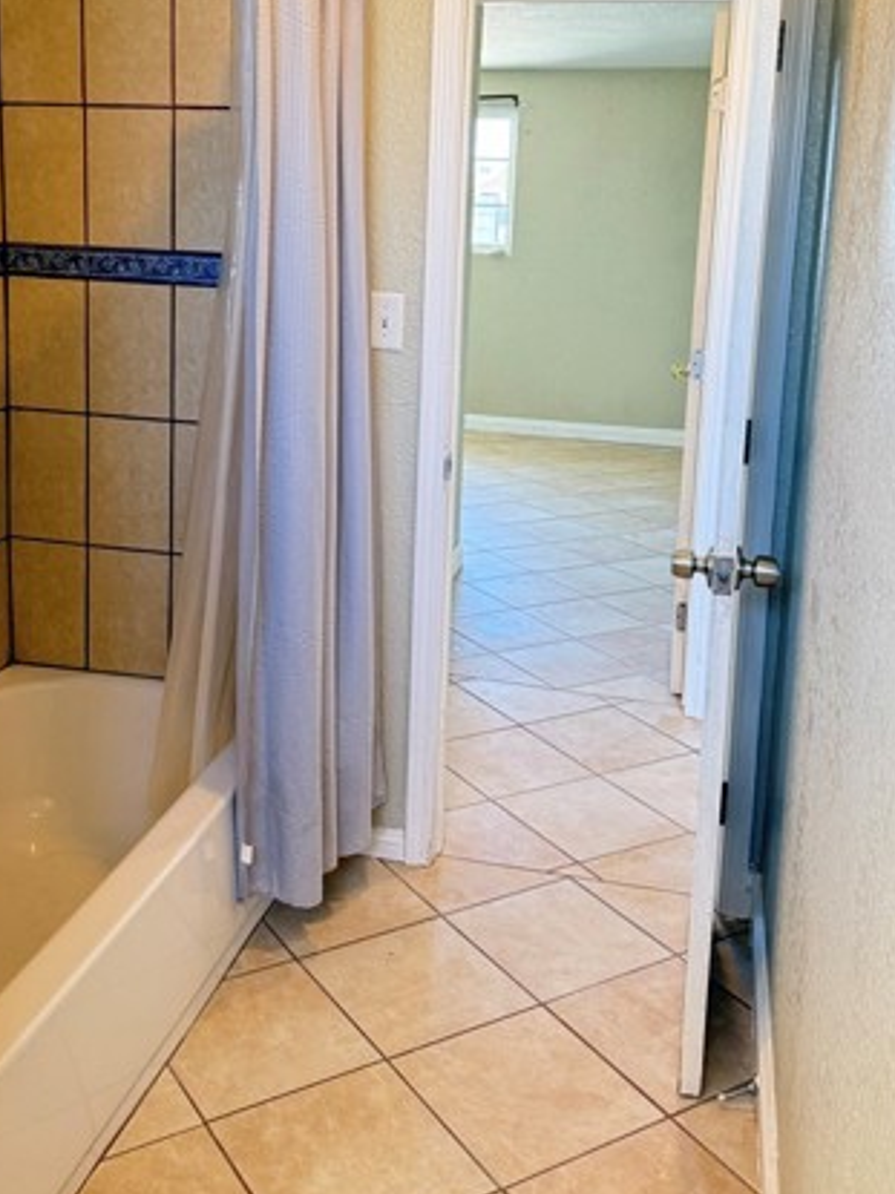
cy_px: 394
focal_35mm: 37
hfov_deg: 38.5
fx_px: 1276
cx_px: 371
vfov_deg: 49.3
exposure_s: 1/60
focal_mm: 6.76
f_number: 1.78
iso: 320
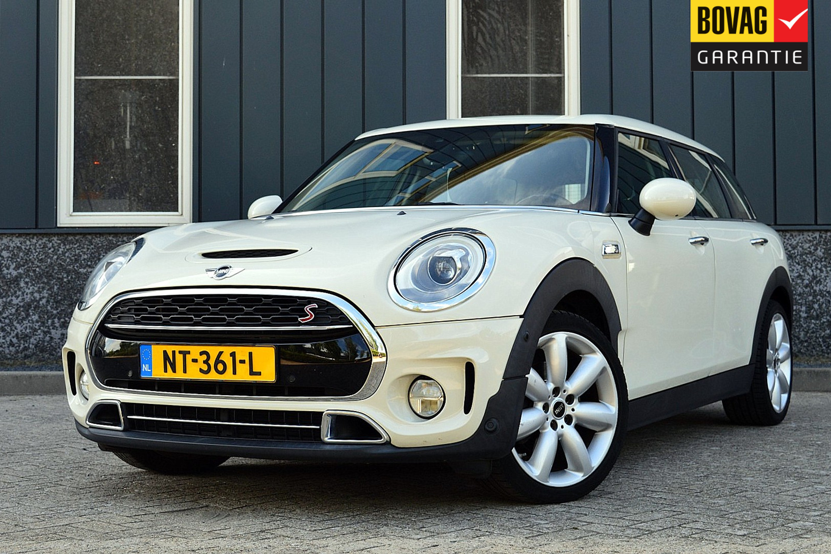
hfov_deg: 36.9
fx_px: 1246
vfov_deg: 25.1
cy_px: 277
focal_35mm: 54
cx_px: 416
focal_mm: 36
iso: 400
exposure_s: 1/200
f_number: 10
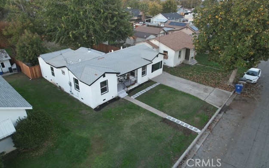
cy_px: 77
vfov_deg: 52.9
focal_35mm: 23
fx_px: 169
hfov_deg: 77.2
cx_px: 134
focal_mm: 8.38
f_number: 2.8
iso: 100
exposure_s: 1/50
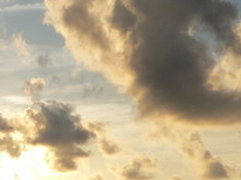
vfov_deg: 12.9
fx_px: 779
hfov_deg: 17.3
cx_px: 14
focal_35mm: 112
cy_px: 216
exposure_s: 1/640
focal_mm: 6
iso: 80
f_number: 5.6
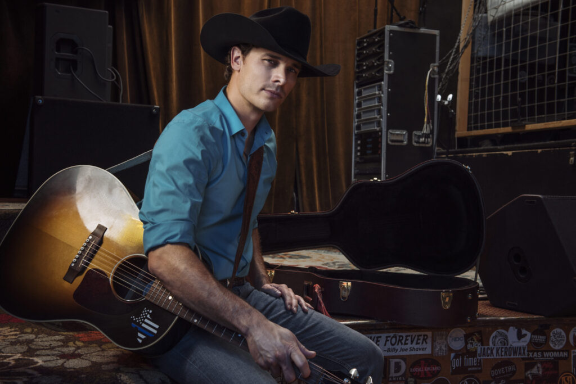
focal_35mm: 45
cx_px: 288
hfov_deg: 43.6
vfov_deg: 29.9
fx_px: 720
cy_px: 192
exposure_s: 1/100
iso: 400
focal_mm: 45
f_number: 7.1
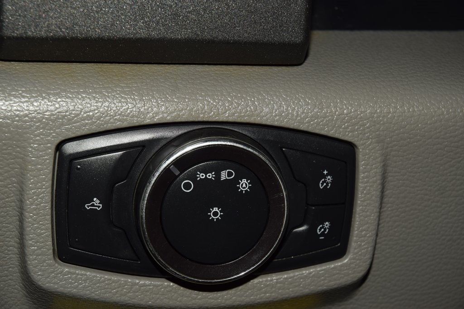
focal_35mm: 105
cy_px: 154
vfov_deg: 13.0
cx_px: 232
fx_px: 1353
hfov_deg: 19.5
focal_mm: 70
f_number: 8
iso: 100
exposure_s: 1/125
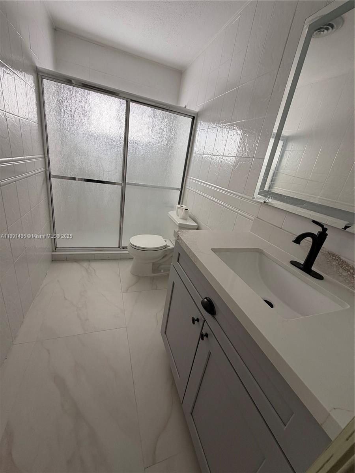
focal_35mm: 14
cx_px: 178
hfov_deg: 85.7
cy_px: 236
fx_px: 191
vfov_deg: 102.1
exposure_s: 1/121
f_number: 2.2
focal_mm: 2.22
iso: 64
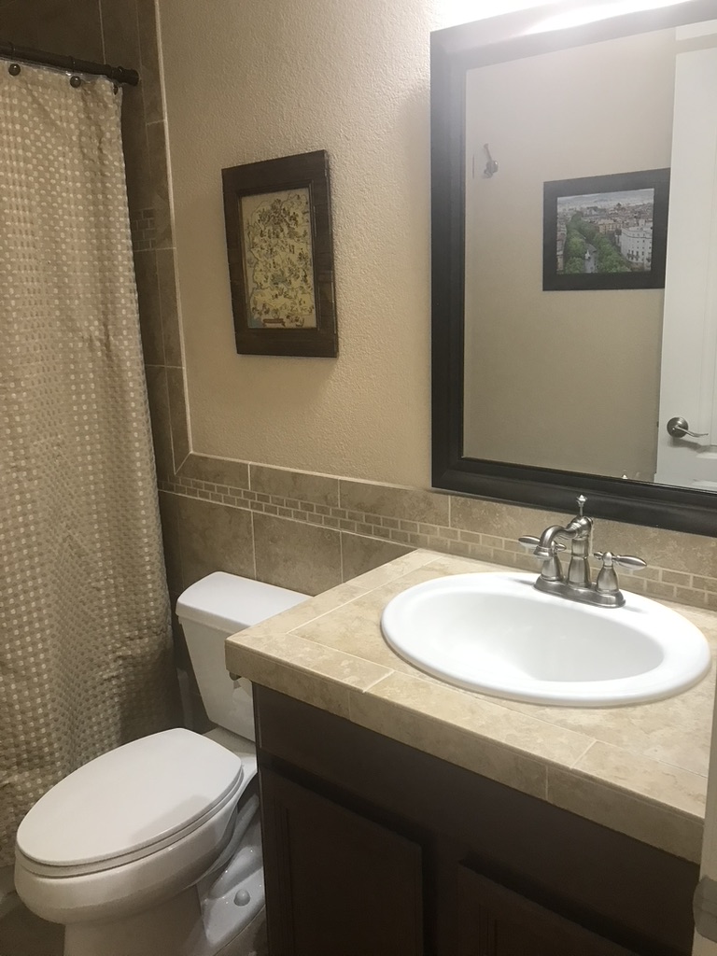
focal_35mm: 28
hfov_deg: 49.7
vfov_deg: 63.4
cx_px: 358
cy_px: 478
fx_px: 773
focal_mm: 3.99
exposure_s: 1/30
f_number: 1.8
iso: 32
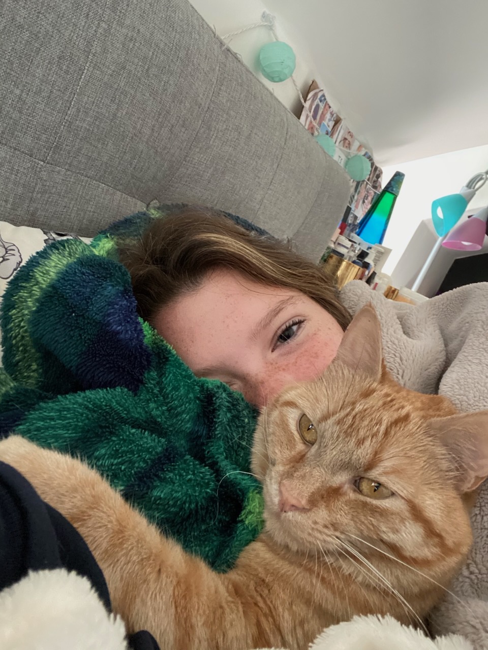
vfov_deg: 60.0
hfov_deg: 46.8
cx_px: 244
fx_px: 564
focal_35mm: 30
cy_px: 325
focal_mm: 2.71
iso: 640
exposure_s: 1/30
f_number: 2.2
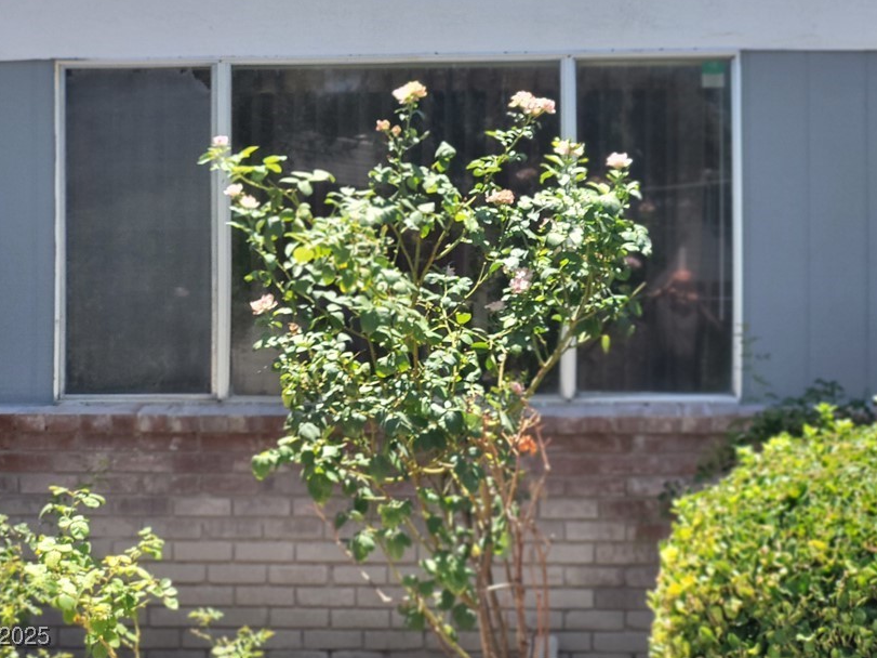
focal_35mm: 96
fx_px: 2432
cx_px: 494
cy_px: 245
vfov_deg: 15.4
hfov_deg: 20.4
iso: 25
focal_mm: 7.12
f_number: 2.4
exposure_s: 1/298
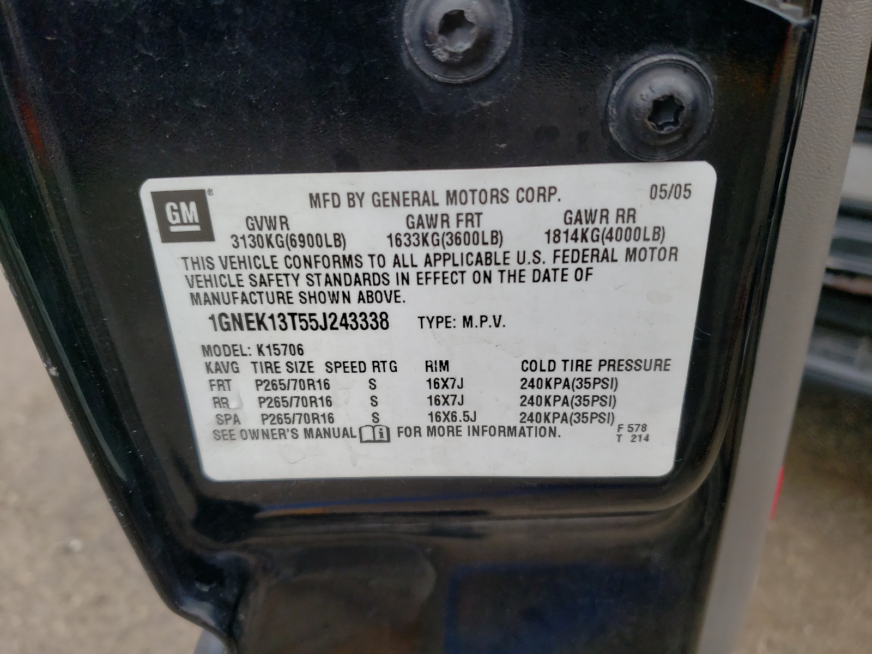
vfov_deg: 53.1
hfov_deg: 67.3
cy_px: 327
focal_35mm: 26
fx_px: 655
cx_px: 436
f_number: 1.5
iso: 50
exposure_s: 1/556
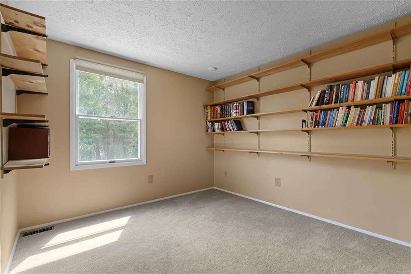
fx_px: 183
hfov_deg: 96.8
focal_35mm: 16
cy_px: 137
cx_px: 206
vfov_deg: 73.7
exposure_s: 1/5
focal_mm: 16
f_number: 8
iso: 400
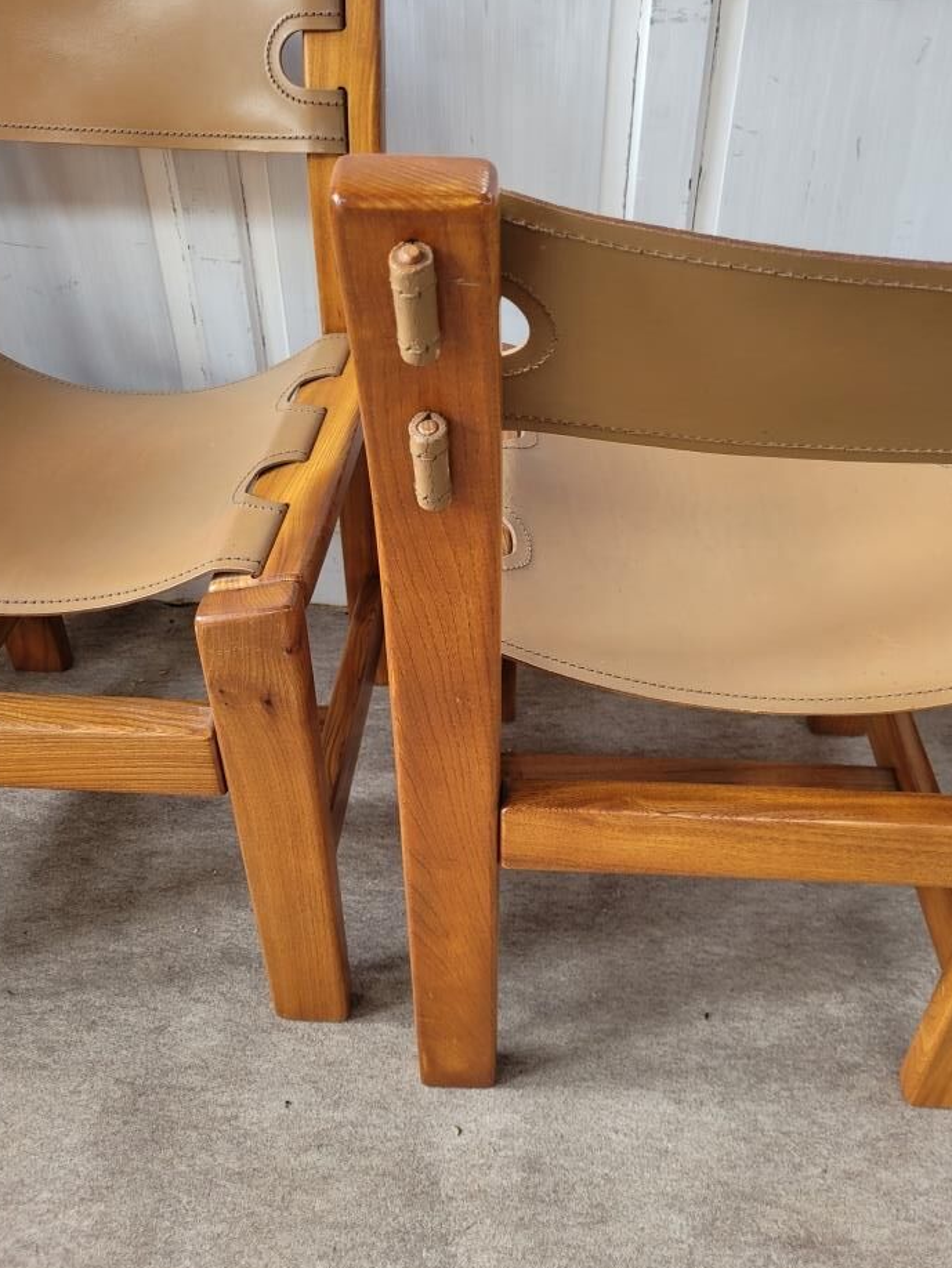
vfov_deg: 61.6
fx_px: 1063
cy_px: 604
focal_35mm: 29
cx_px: 513
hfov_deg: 48.2
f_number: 1.8
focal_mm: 5.4
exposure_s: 1/100
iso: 100
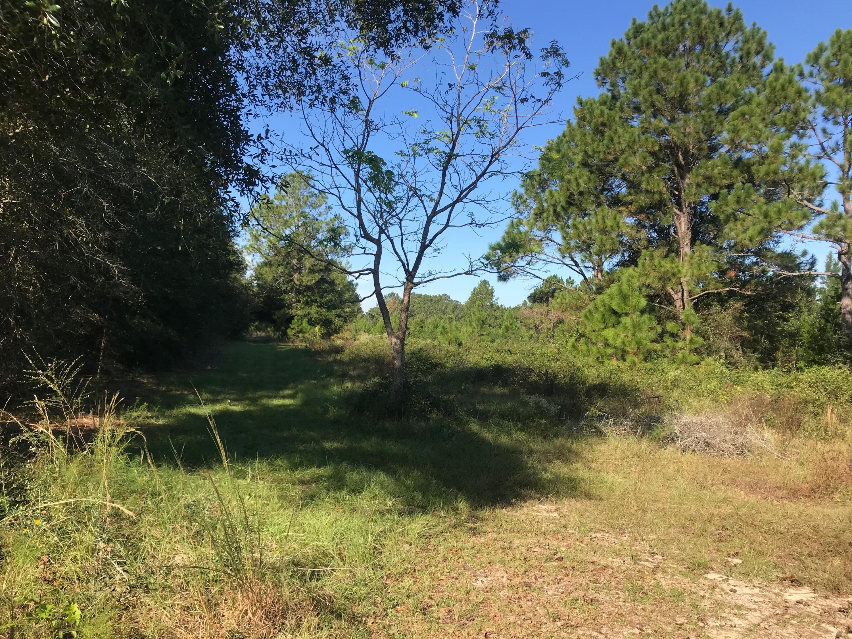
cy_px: 320
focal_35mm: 28
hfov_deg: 63.4
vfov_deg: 49.7
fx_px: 689
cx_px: 426
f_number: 1.8
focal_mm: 3.99
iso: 20
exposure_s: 1/1198
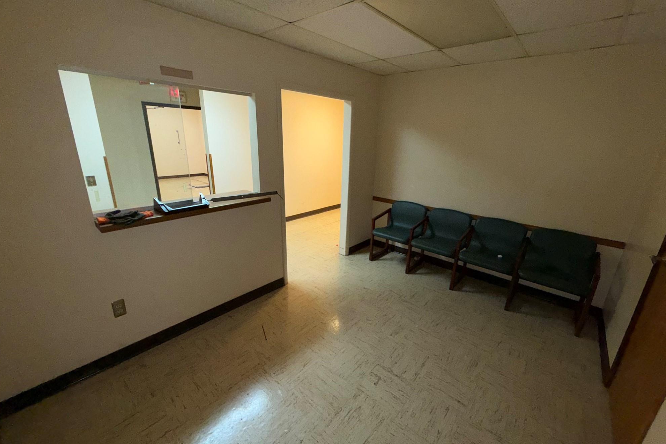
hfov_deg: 100.4
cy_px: 220
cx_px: 339
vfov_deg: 77.3
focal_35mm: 15
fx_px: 277
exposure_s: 1/119
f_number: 2.2
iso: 80
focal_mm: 2.22
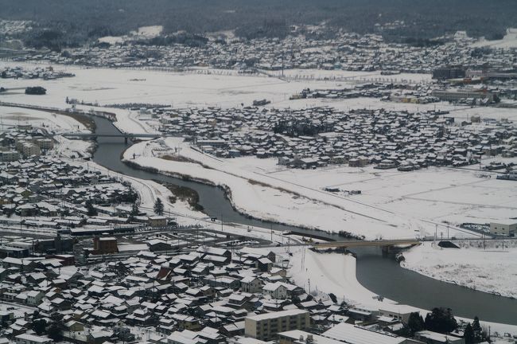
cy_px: 172
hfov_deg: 17.1
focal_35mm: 120
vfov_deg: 11.4
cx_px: 258
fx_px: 1722
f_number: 9
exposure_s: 1/250
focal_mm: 80
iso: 100
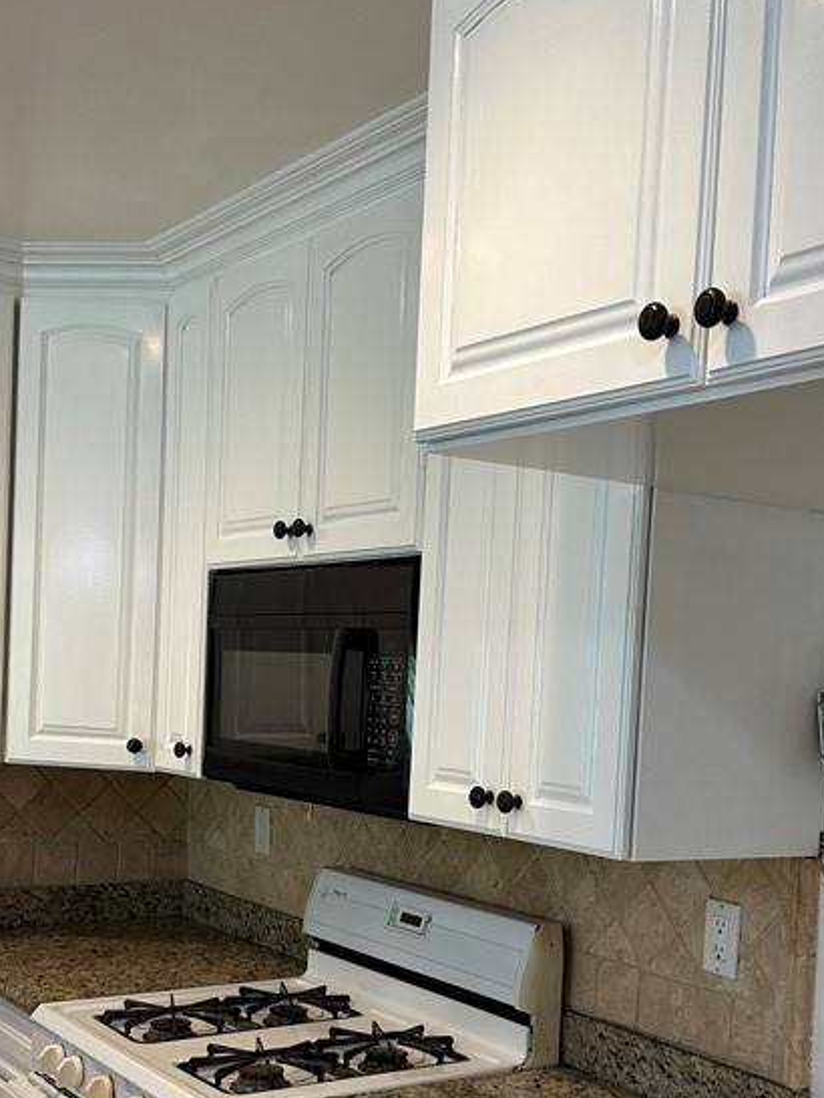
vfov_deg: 41.5
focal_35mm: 45
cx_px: 480
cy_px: 732
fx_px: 1427
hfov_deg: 32.1
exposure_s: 1/60
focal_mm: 6.86
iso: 125
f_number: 1.78
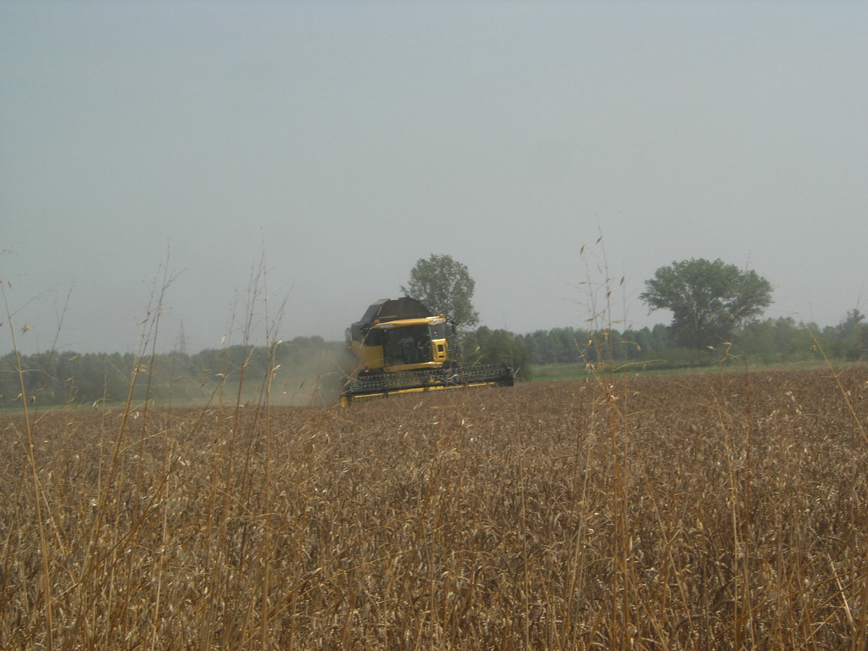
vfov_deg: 13.1
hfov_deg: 17.4
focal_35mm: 113
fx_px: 2833
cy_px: 326
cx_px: 434
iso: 64
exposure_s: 1/300
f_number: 8.2
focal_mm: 23.4
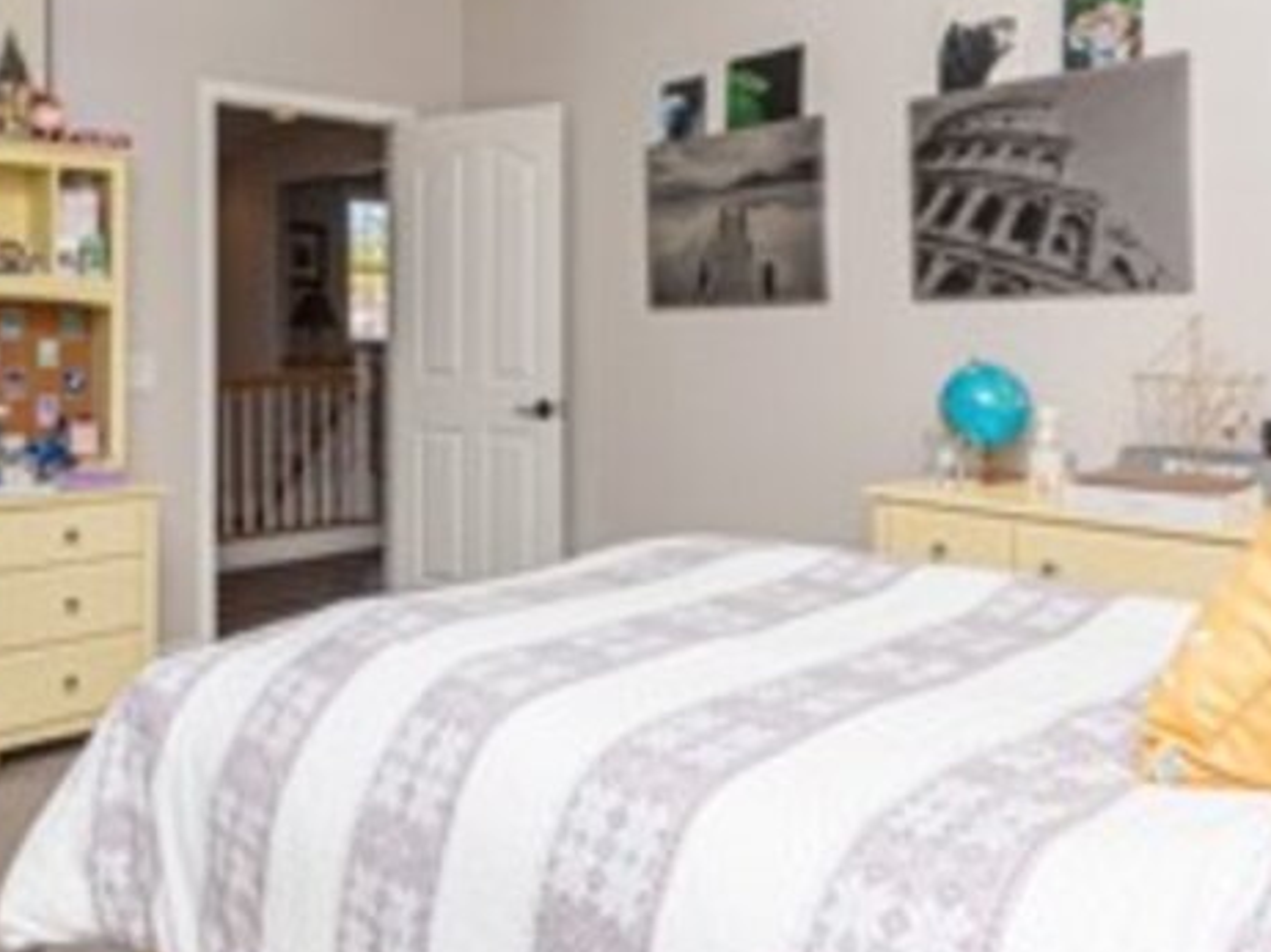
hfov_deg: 61.7
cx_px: 719
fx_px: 1060
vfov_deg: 47.8
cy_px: 344
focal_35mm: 29
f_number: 9
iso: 200
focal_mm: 11
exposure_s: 1/60
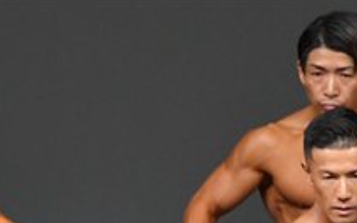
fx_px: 12412
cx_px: 106
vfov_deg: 1.0
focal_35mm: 1275
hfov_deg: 1.6
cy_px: 428
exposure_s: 1/400
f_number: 5.6
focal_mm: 230
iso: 4000
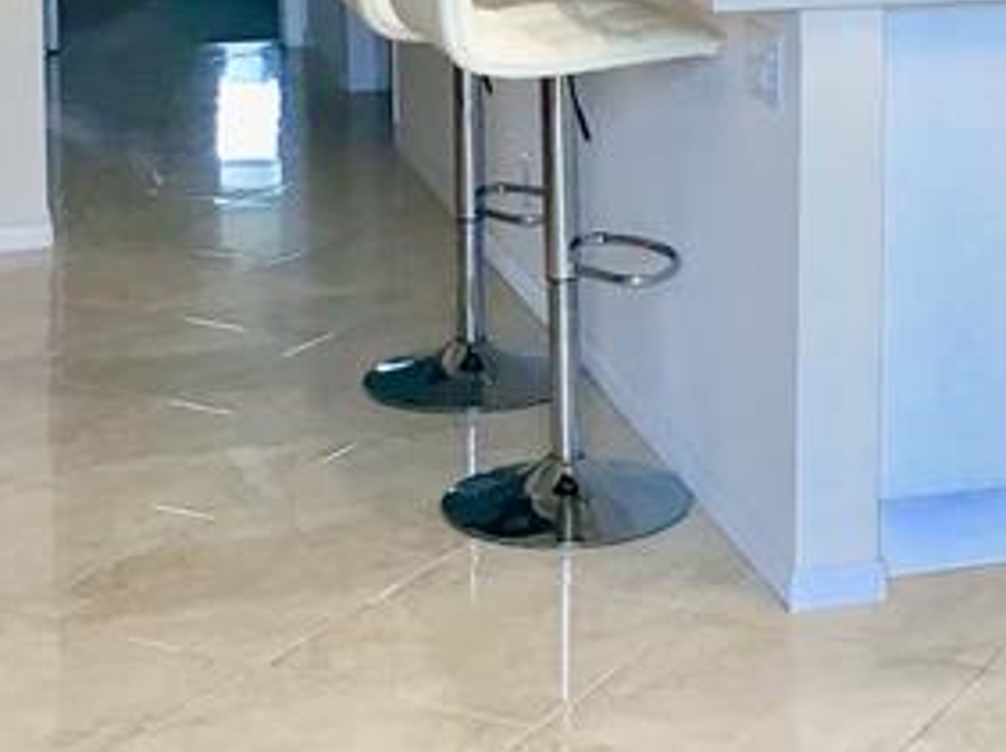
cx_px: 728
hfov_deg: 22.1
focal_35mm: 88
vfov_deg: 16.2
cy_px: -114
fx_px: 2555
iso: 25
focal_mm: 3.3
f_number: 2.4
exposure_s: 1/30
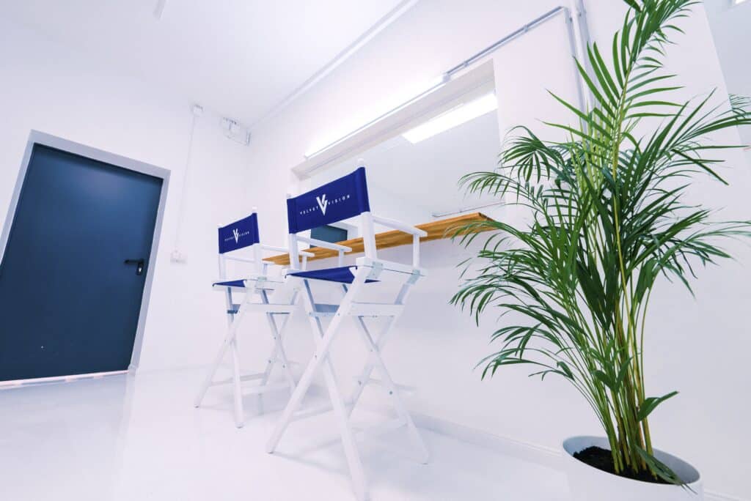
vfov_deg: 81.3
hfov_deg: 104.2
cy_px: 250
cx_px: 376
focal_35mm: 14
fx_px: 292
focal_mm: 14
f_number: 5
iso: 400
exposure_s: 1/30
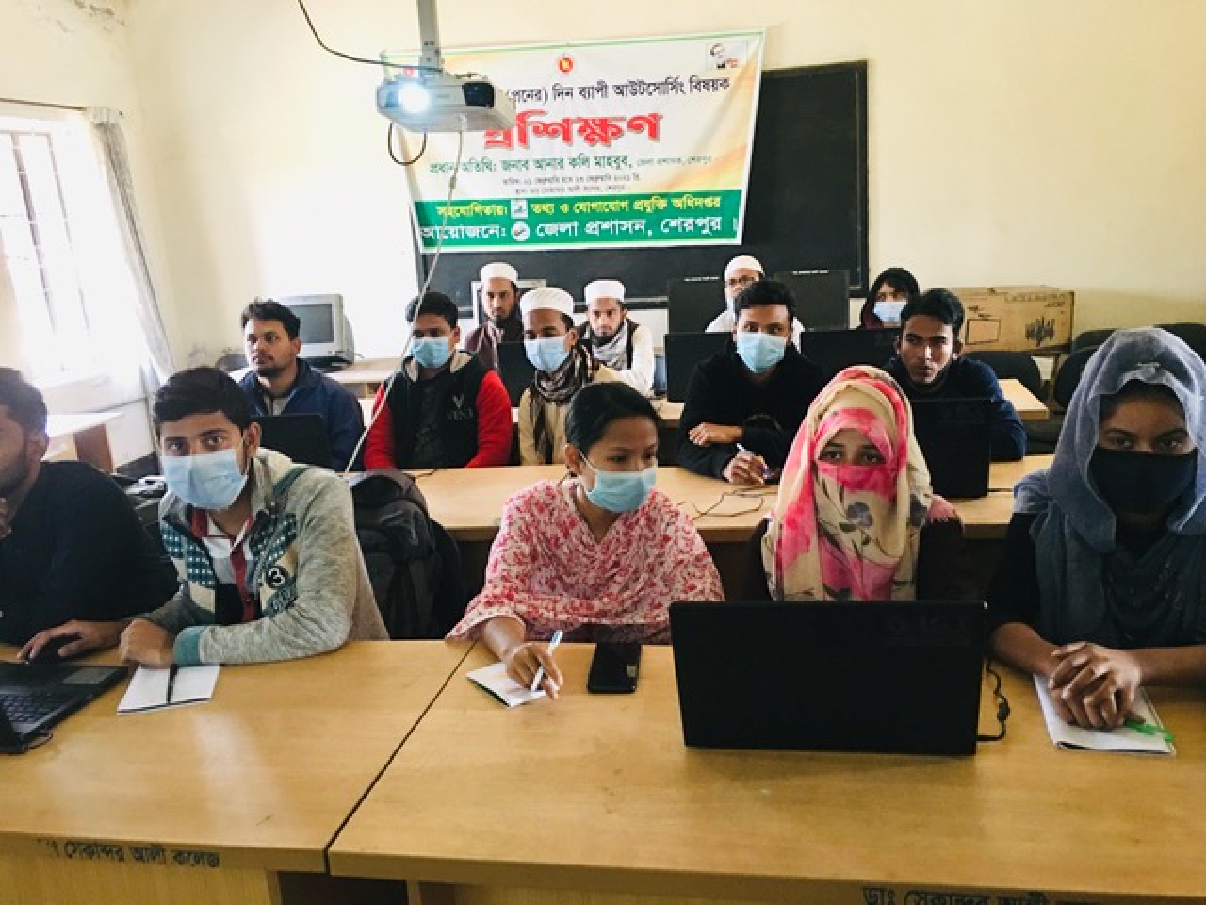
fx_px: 1010
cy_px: 452
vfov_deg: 48.2
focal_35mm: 29
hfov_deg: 61.7
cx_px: 603
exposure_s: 1/10
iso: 80
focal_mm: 4.15
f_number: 2.2
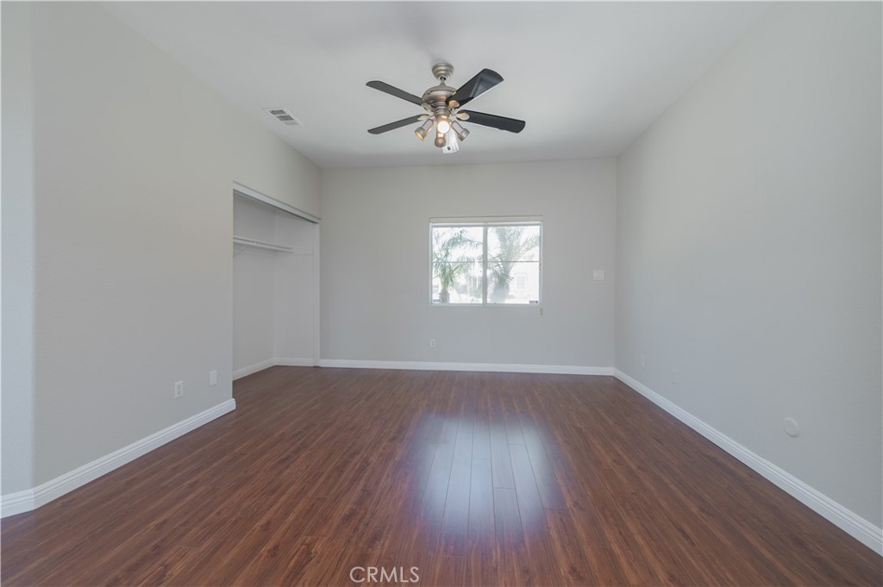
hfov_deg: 104.3
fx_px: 343
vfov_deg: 81.1
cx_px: 442
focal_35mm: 14
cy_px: 294
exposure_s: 1/60
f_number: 4
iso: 360
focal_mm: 14
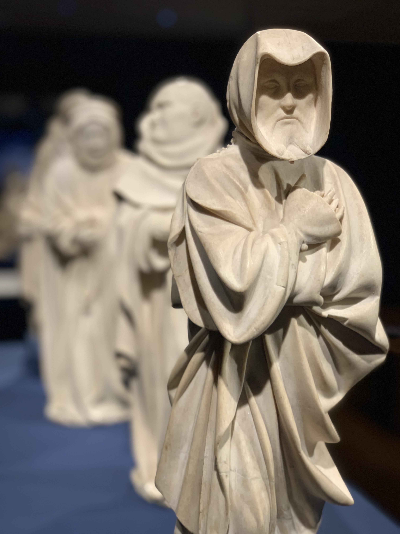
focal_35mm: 52
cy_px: 267
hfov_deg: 28.0
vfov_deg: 36.8
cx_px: 200
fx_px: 801
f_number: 2.4
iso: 125
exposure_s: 1/60
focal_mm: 6
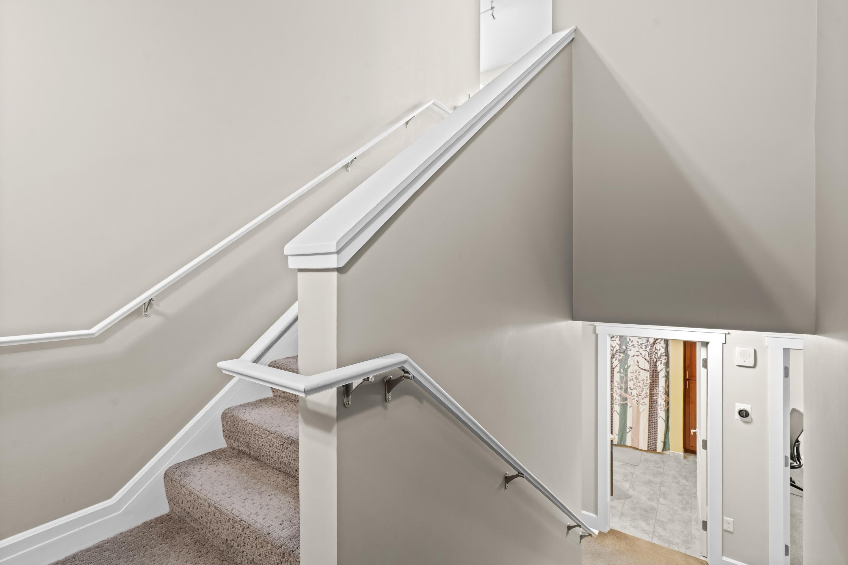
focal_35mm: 16
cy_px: 282
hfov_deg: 96.7
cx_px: 424
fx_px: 377
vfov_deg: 73.7
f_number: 8
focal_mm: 16
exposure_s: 6
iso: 250
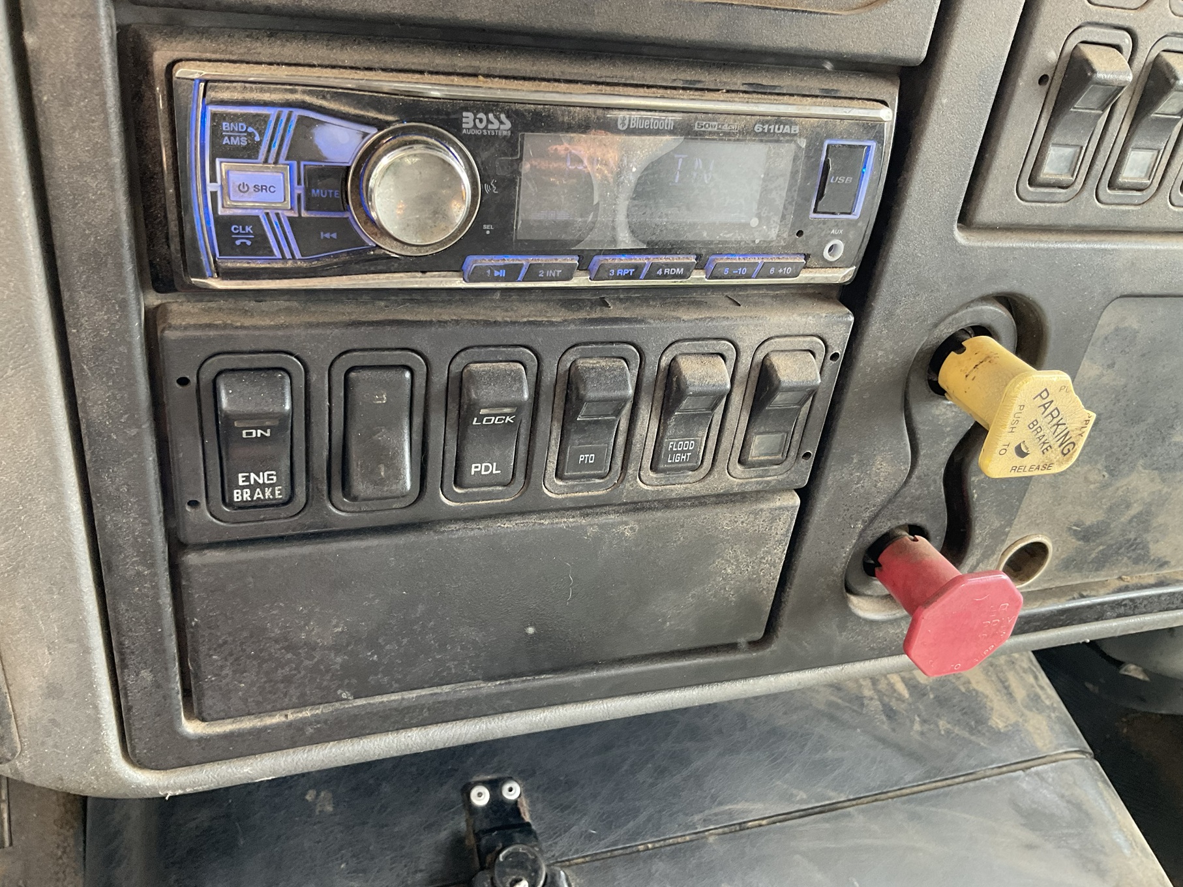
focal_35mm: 29
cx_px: 592
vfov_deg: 48.2
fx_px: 991
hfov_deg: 61.7
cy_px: 444
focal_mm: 3
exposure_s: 1/60
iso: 100
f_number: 1.8
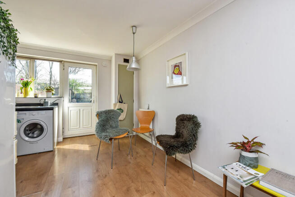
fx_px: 115
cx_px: 148
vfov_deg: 81.3
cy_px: 98
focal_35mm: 14
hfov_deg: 104.2
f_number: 9
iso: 640
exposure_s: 1/80
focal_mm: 14
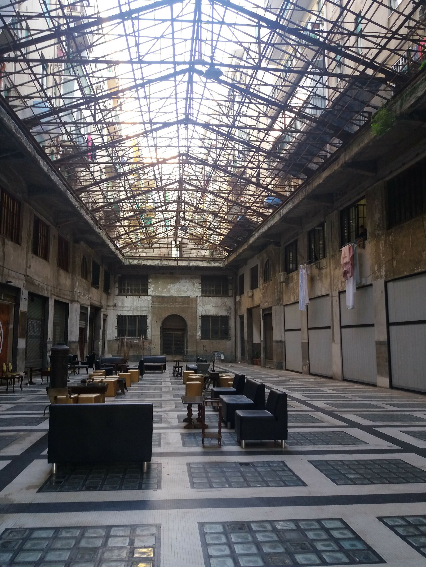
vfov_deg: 63.4
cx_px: 213
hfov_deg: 49.7
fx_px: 459
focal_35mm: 28
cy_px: 284
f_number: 1.9
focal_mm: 3.7
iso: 80
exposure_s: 1/33
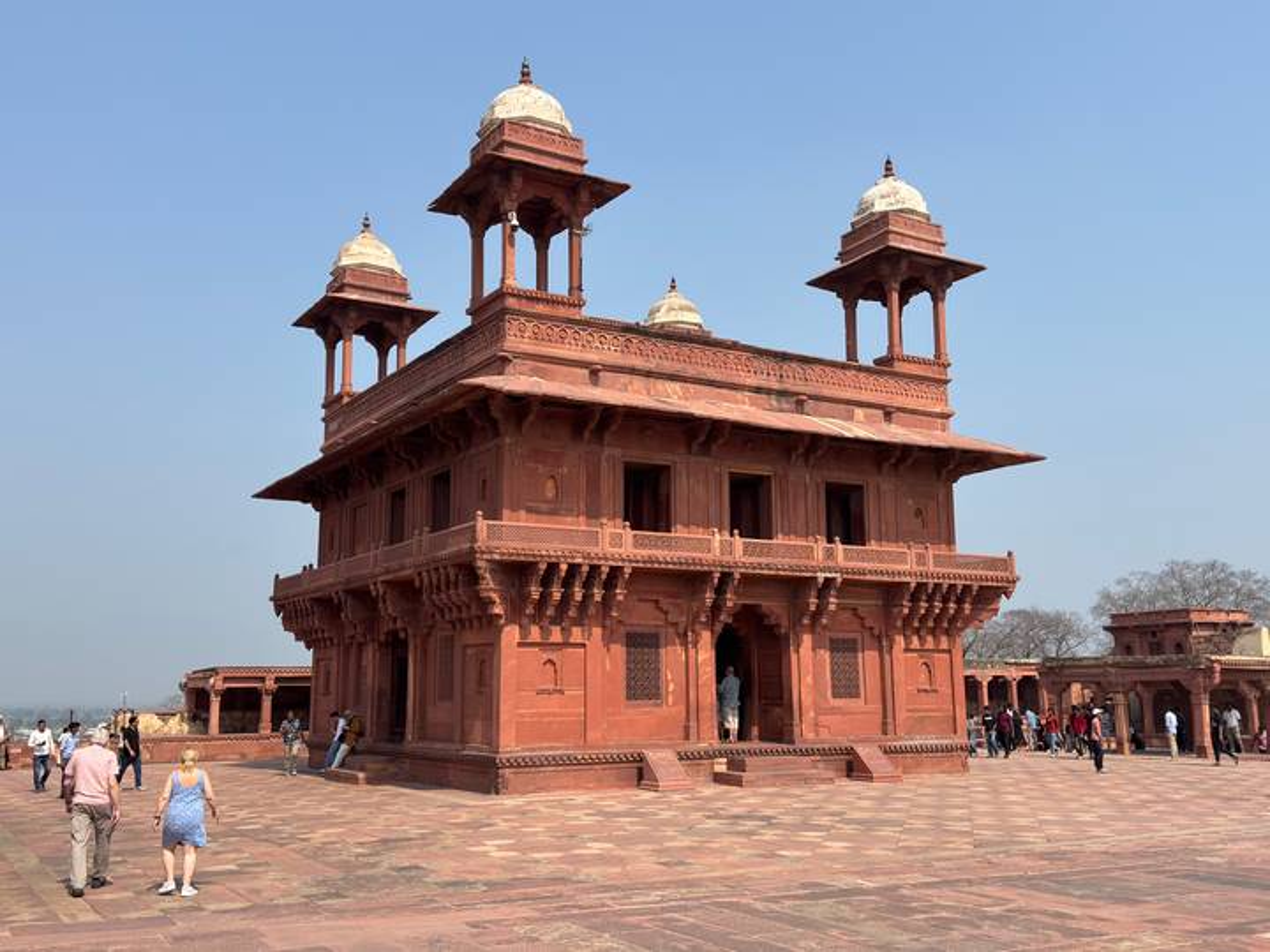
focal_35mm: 35
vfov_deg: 40.7
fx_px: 1284
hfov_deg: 52.6
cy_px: 476
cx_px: 635
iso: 100
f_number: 1.78
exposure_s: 1/6849
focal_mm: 6.76
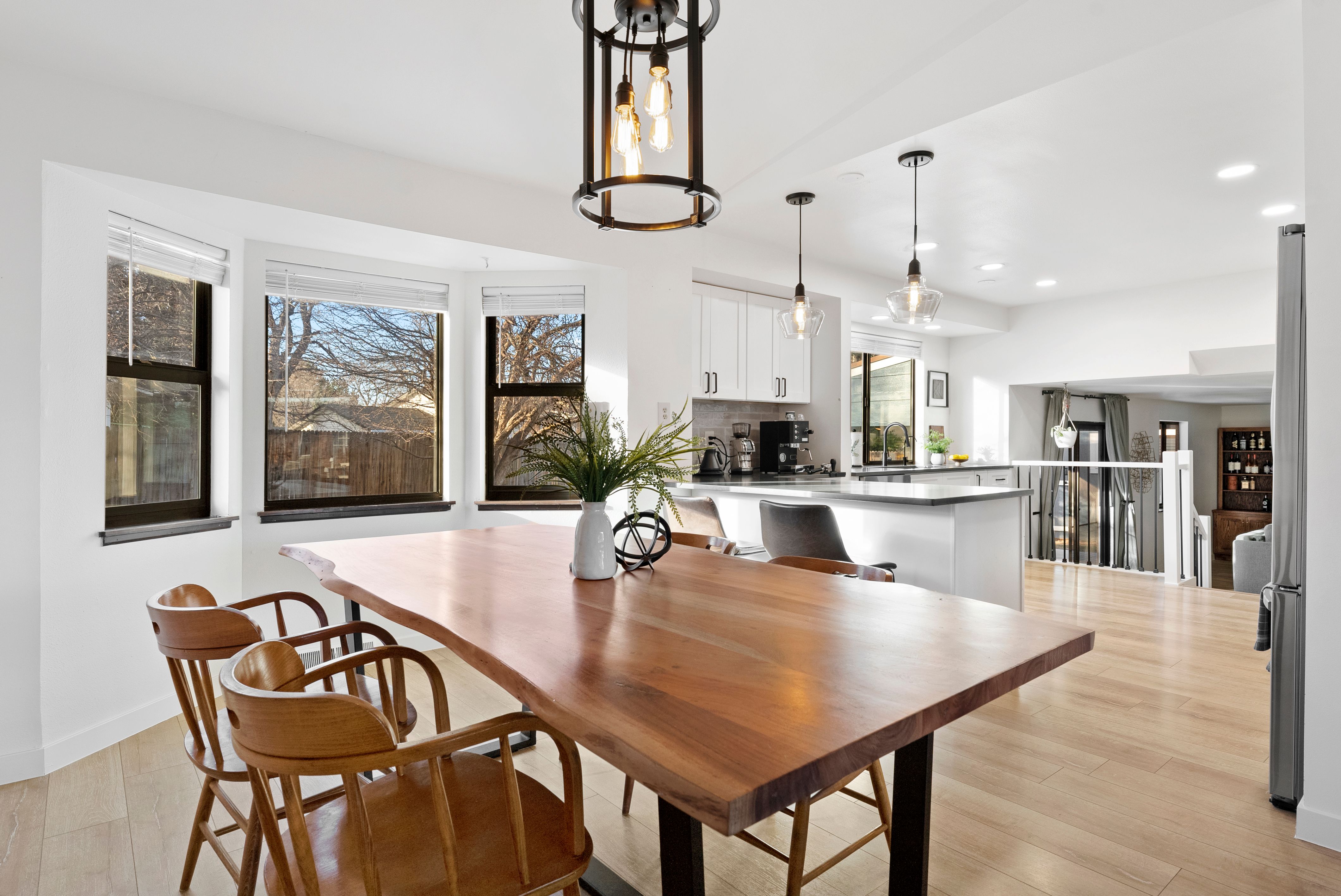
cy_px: 448
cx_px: 670
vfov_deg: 64.6
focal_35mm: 19
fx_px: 708
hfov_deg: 86.9
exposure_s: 1/4
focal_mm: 19
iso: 640
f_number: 8
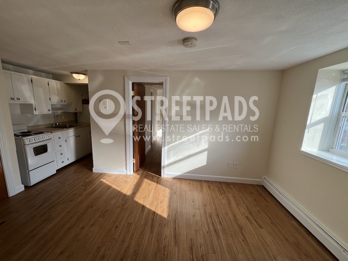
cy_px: 130
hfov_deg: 106.2
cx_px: 174
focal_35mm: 13
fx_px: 131
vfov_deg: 89.9
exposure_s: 1/415
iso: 32
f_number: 1.8
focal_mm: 1.57
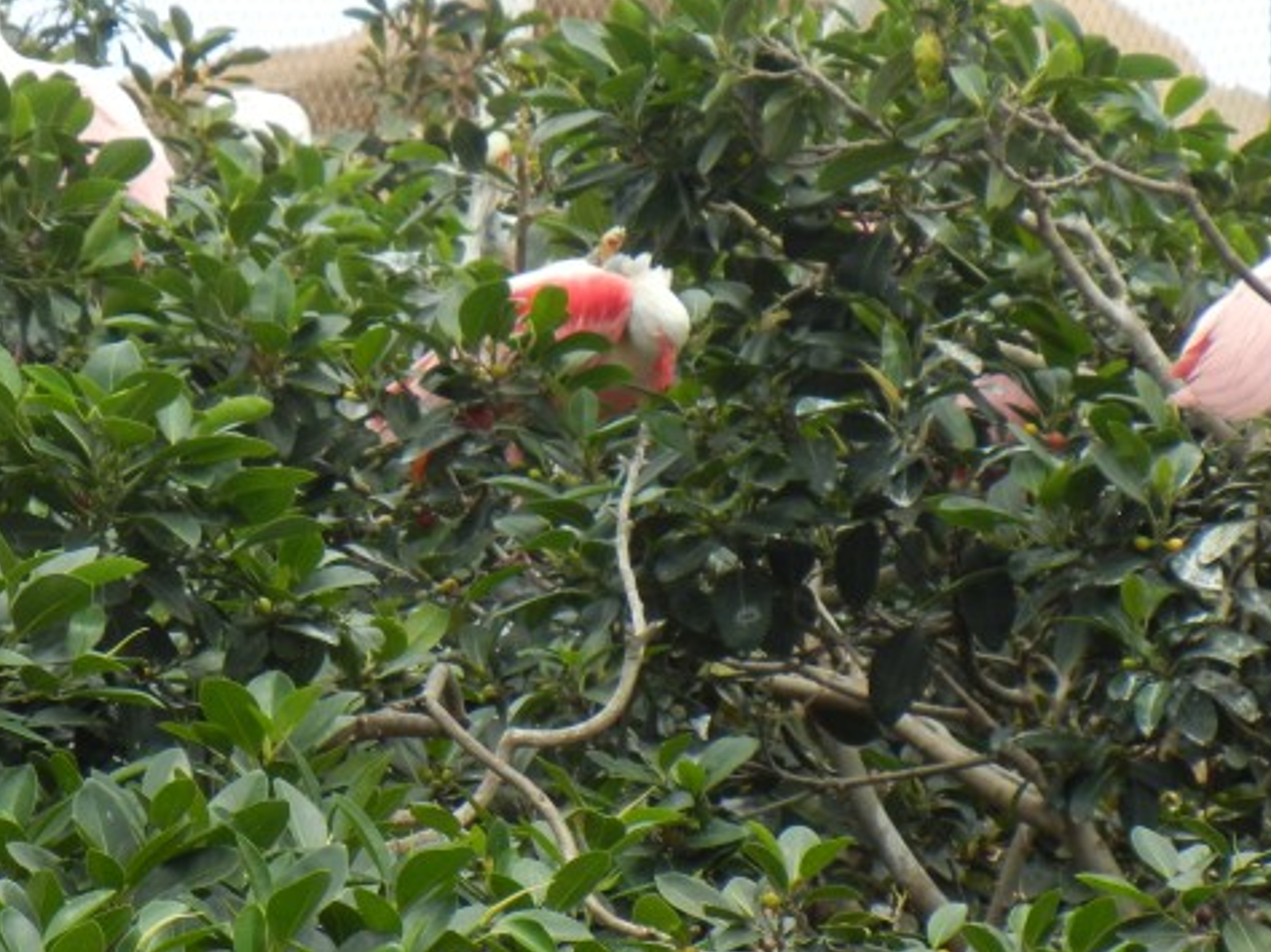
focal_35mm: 376
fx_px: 13799
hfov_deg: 5.3
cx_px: 493
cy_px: 397
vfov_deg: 4.0
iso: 183
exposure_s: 1/250
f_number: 4.6
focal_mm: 31.4
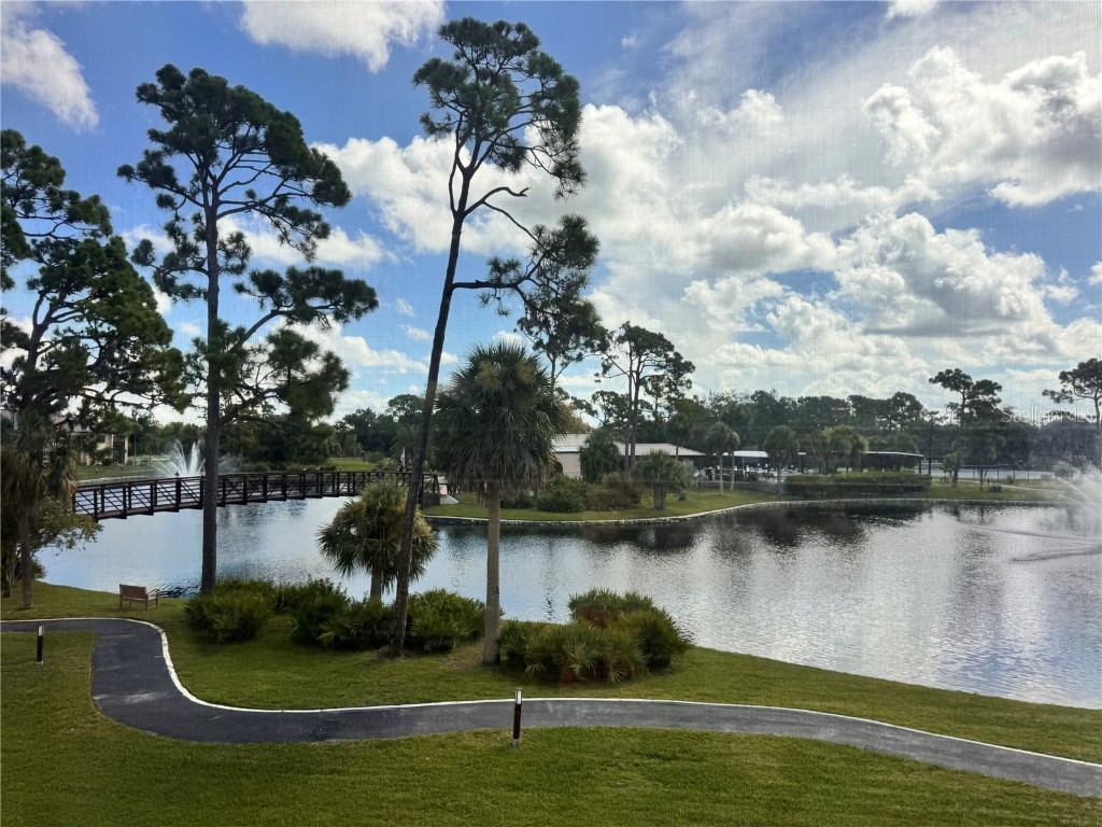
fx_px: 764
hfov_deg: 71.6
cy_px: 414
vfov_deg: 56.8
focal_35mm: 24
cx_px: 551
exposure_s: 1/995
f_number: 1.78
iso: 80
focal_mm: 6.76
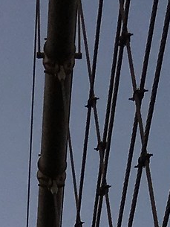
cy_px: 886
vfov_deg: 6.9
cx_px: -11
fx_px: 1492
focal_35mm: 228
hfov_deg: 6.5
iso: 32
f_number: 2.2
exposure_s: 1/120
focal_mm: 4.15
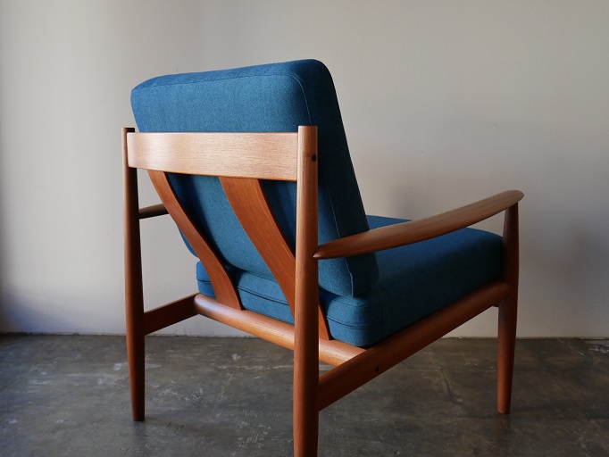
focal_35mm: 36
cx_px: 304
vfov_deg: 39.7
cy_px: 228
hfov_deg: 51.3
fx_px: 634
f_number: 4.6
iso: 400
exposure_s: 1/60
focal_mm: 18
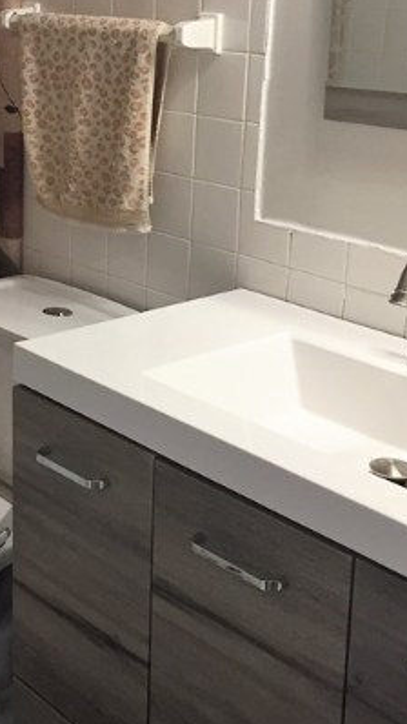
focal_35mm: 61
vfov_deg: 34.1
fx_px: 1170
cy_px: 251
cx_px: -22
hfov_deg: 19.1
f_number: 2.2
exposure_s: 1/30
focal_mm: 4.15
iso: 50
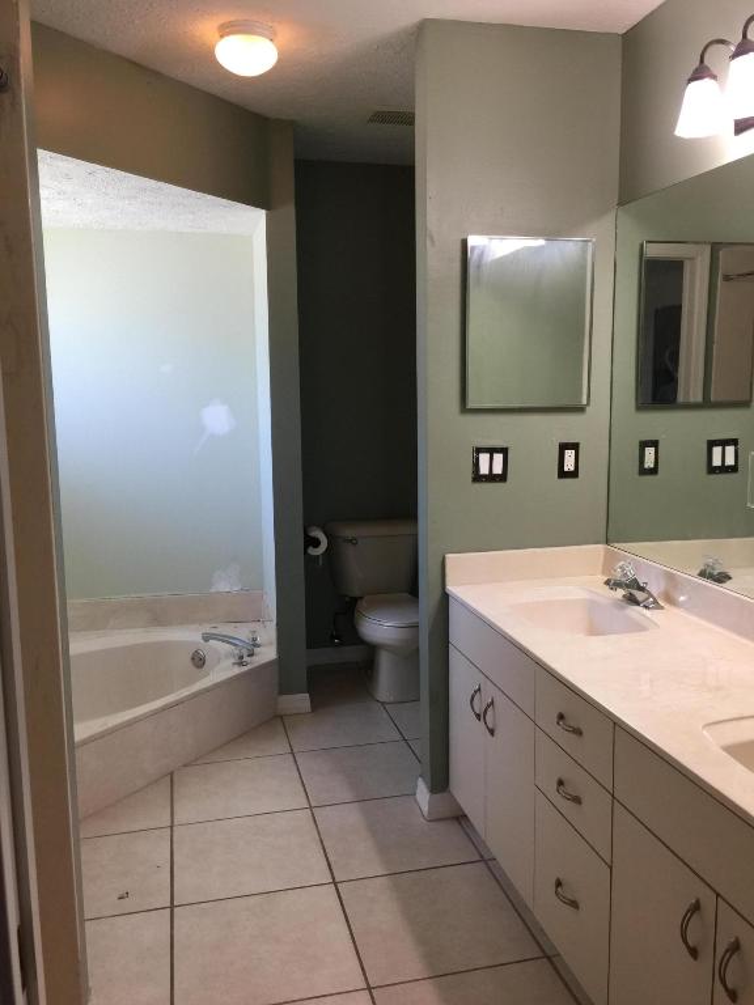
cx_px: 377
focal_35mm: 29
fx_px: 842
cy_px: 502
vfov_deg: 61.7
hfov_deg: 48.2
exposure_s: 1/30
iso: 40
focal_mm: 4.15
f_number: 2.2
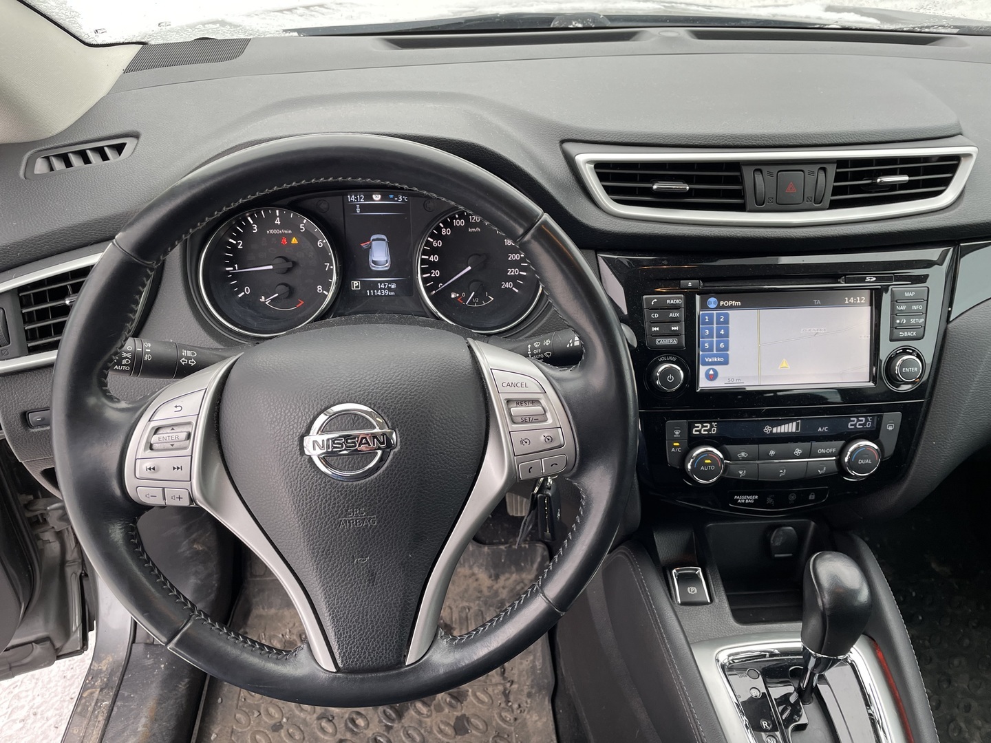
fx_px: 744
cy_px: 372
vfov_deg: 53.1
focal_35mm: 26
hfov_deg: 67.3
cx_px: 496
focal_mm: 4.2
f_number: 1.6
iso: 80
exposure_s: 1/121
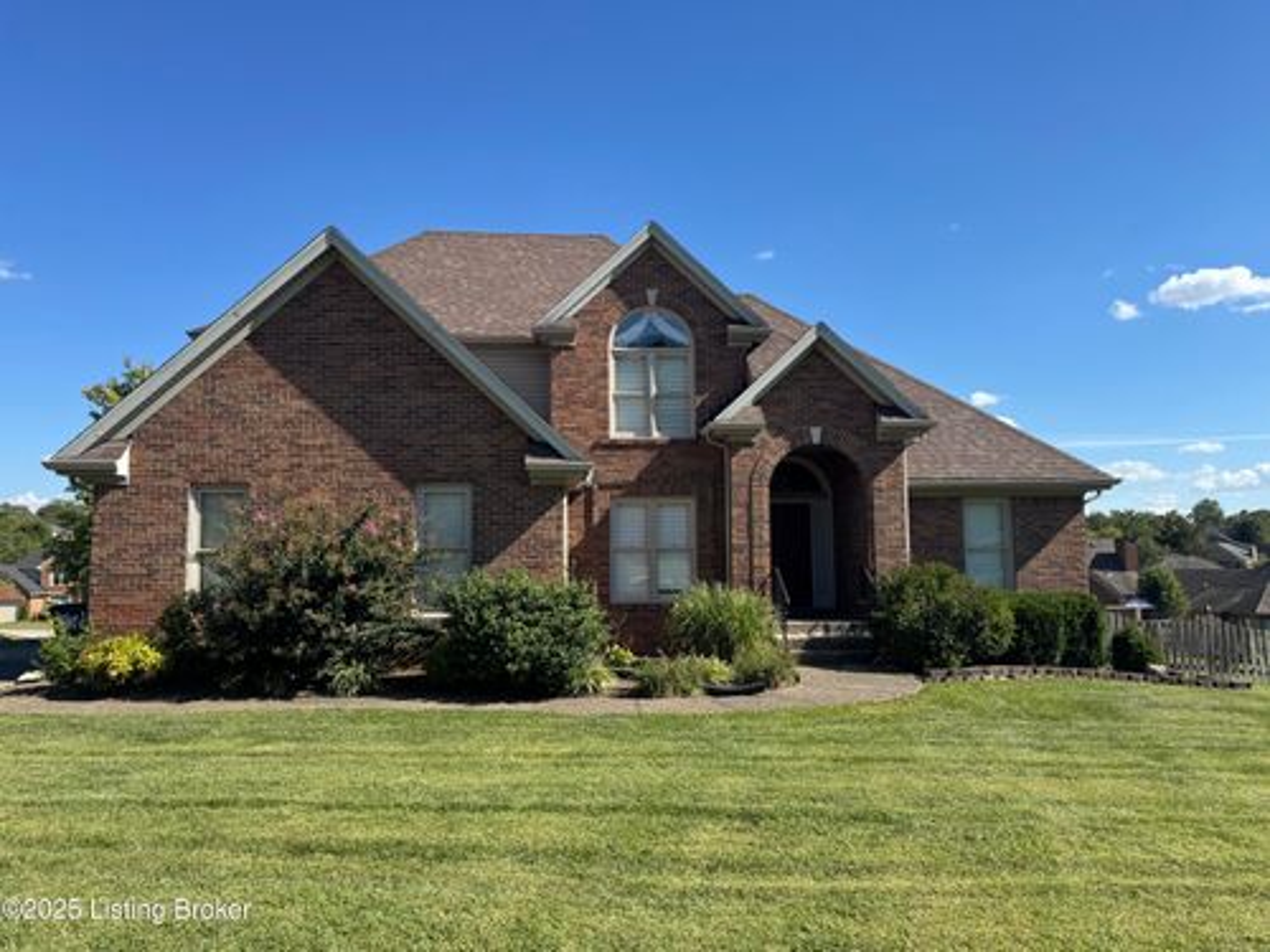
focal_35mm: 24
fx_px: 881
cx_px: 635
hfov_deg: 71.6
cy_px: 476
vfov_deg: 56.8
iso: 80
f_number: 1.78
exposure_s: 1/2959
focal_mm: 6.76
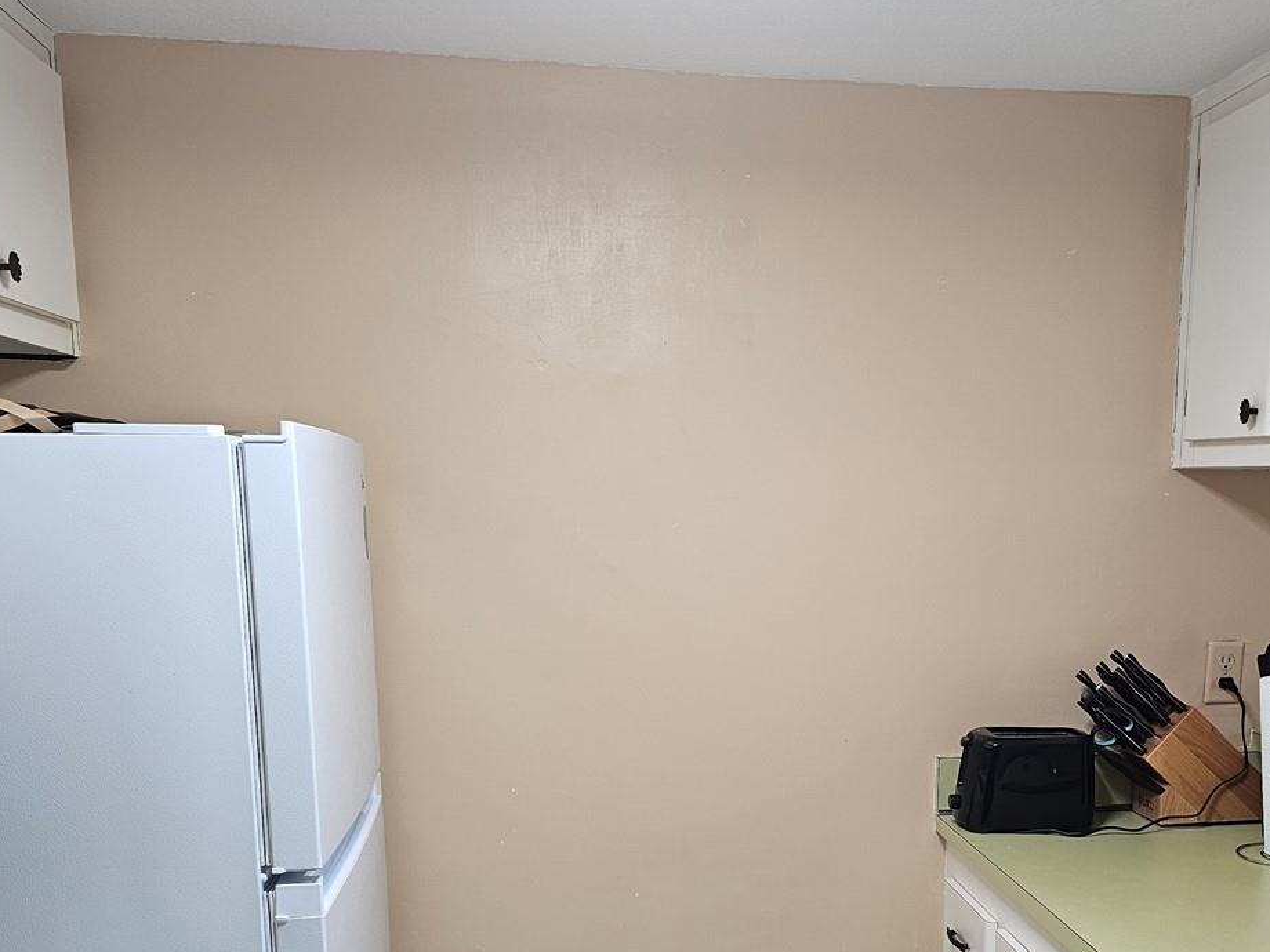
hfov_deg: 46.2
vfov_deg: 35.0
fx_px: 1468
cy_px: 733
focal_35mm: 40
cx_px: 827
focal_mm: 6.3
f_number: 1.7
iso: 160
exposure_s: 1/120
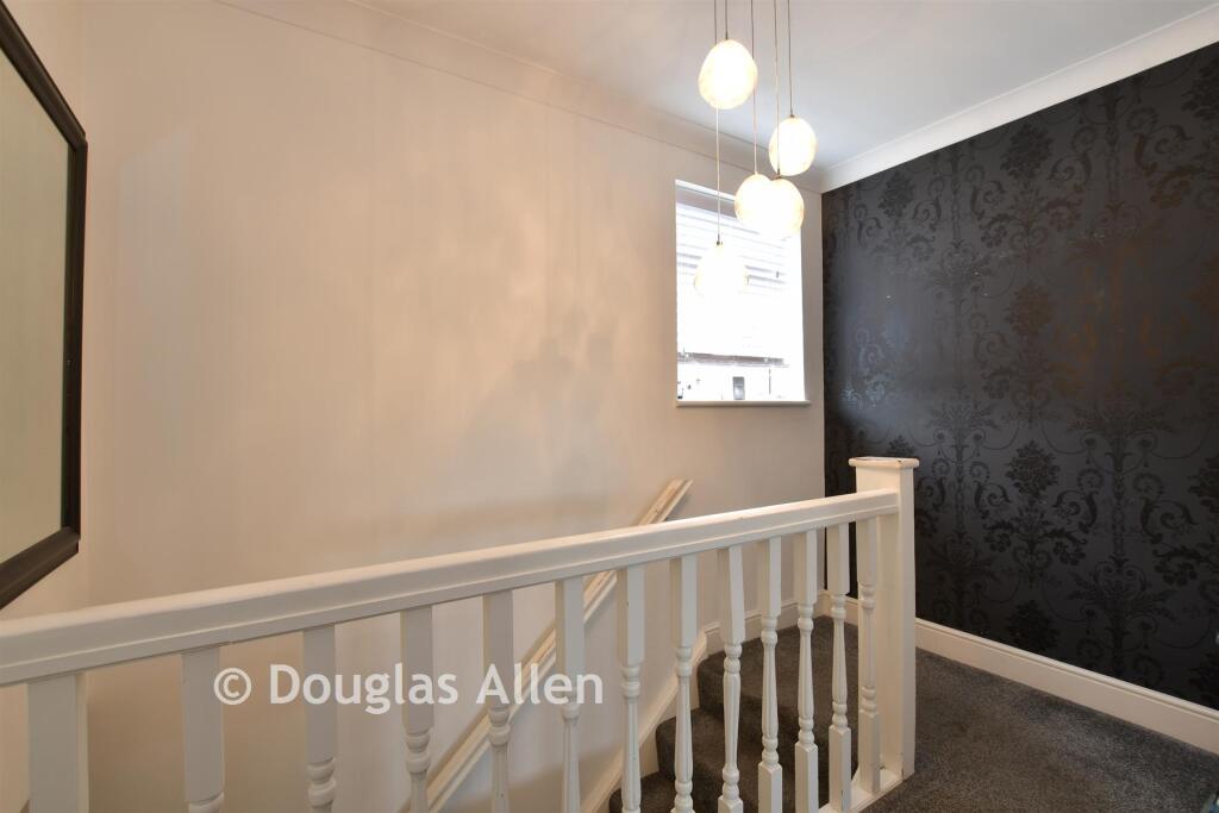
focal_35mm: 15
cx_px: 610
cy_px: 406
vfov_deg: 77.3
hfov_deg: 100.4
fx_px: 508
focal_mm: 10
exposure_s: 1/1.3
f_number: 8
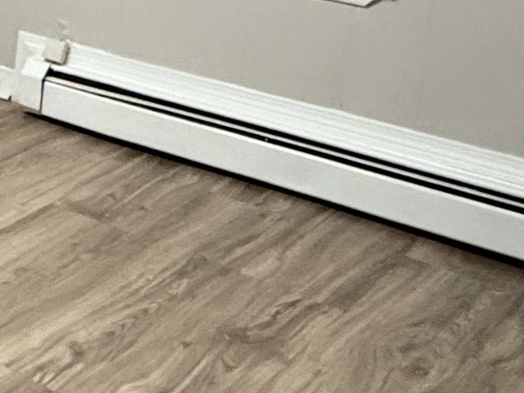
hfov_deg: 19.5
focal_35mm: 79
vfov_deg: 17.6
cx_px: -374
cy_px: -99
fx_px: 1196
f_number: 2.2
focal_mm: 2.22
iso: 320
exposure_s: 1/60
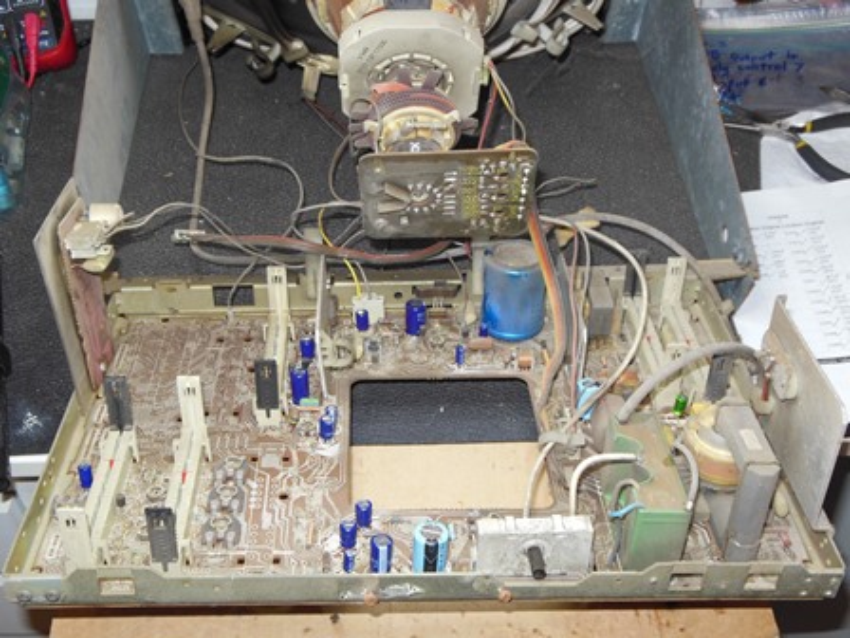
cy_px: 319
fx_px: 933
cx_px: 425
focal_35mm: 38
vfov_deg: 37.7
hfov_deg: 49.0
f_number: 3.6
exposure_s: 1/30
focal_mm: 6.8
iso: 200
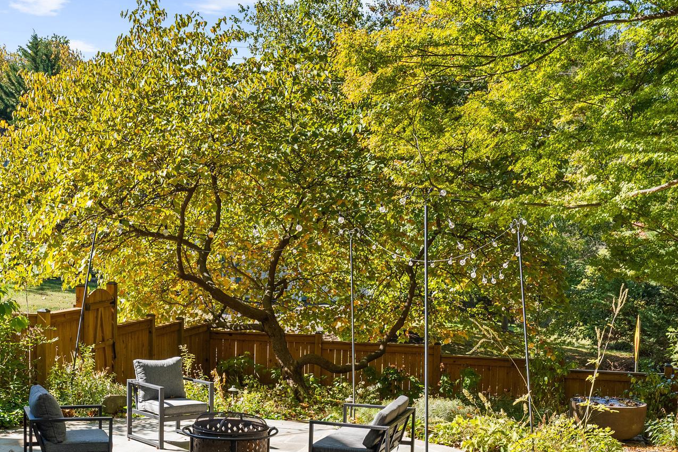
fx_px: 1014
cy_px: 309
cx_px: 264
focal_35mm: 54
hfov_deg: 36.8
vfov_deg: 25.0
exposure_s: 1/200
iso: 250
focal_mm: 33.5
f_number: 5.6
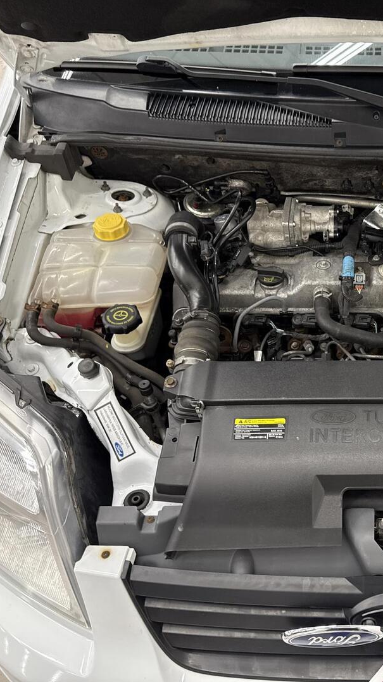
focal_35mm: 35
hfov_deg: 31.5
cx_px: 371
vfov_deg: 56.6
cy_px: 340
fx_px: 632
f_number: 1.78
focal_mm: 6.76
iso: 160
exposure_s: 1/50
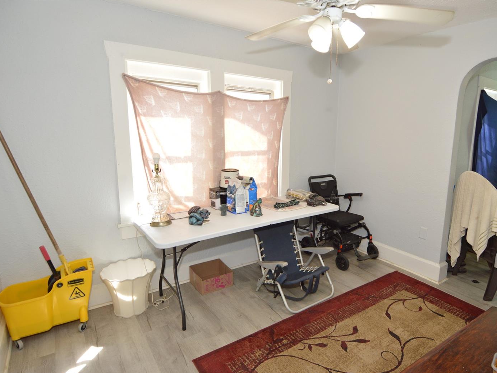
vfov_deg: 66.0
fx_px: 287
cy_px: 189
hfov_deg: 81.2
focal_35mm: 20
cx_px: 284
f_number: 4
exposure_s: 1/60
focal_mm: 12
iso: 400
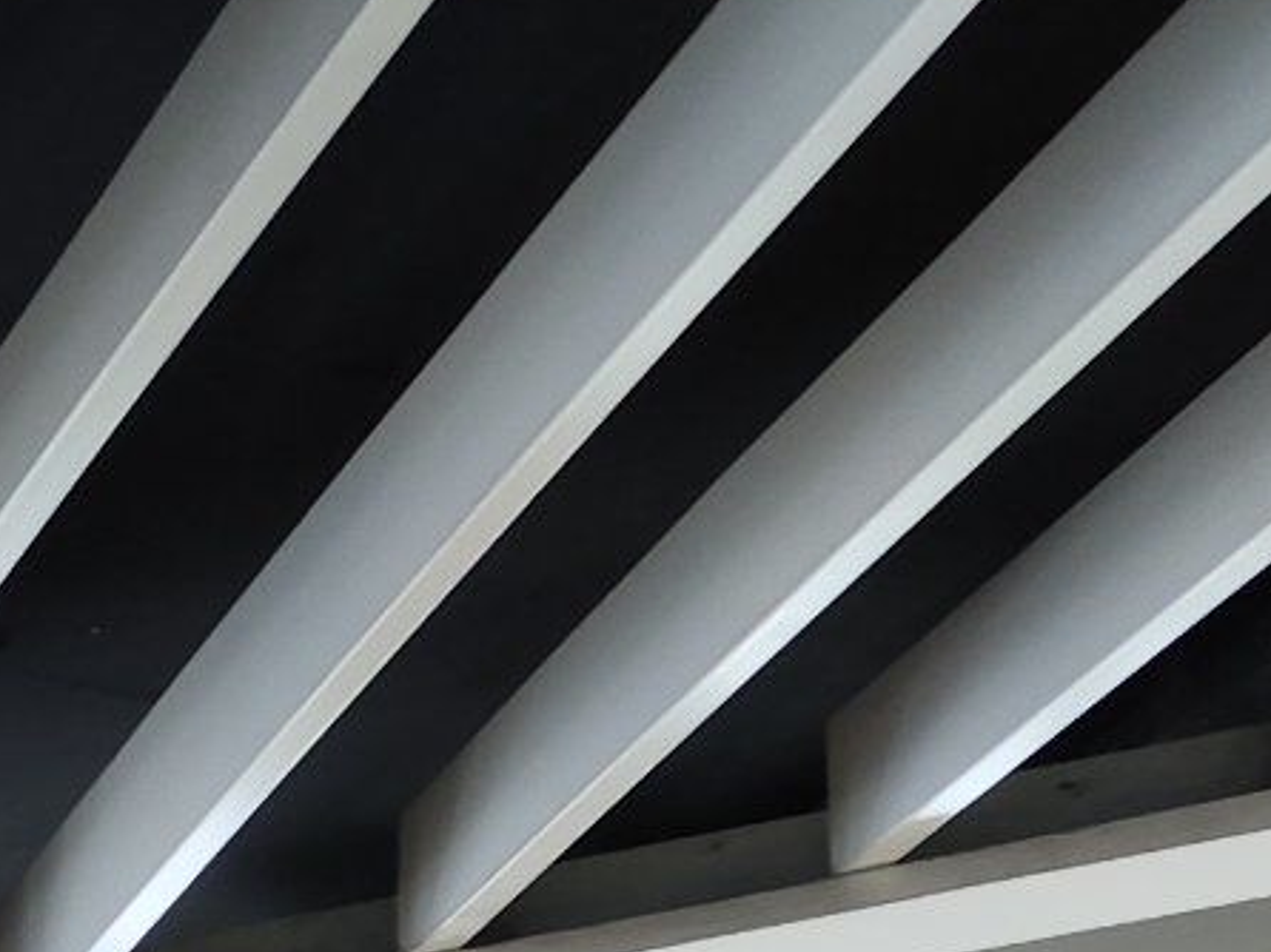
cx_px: -969
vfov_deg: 8.4
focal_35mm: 147
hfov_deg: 12.4
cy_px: 2876
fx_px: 5395
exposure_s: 1/50
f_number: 1.8
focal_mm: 4.68
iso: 54
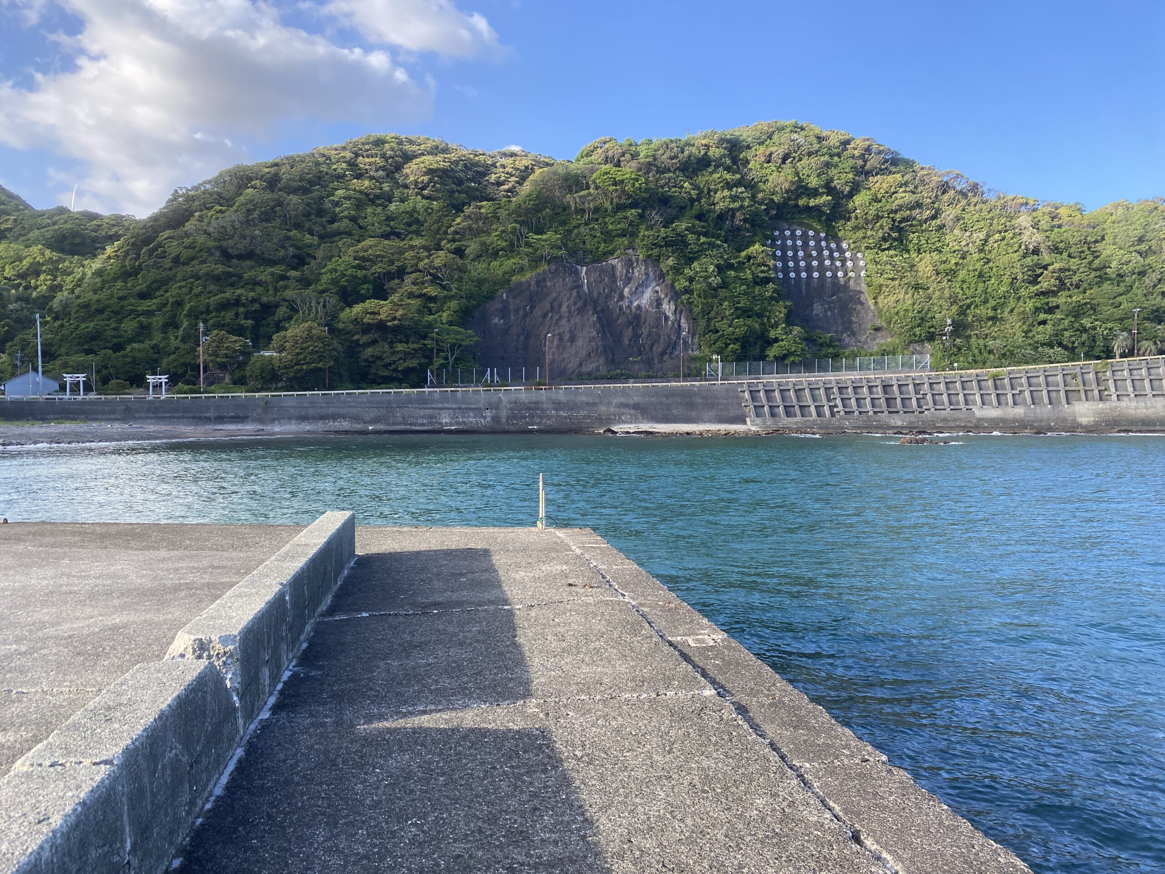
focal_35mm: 26
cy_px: 437
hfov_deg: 67.3
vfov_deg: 53.1
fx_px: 875
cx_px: 582
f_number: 1.8
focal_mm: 4.25
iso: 32
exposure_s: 1/560
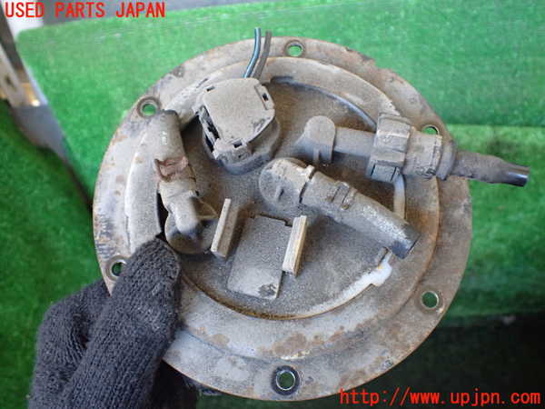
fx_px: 472
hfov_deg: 60.0
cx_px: 272
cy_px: 204
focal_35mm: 30
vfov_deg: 46.8
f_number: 2.3
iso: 800
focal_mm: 5.4
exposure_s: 1/125
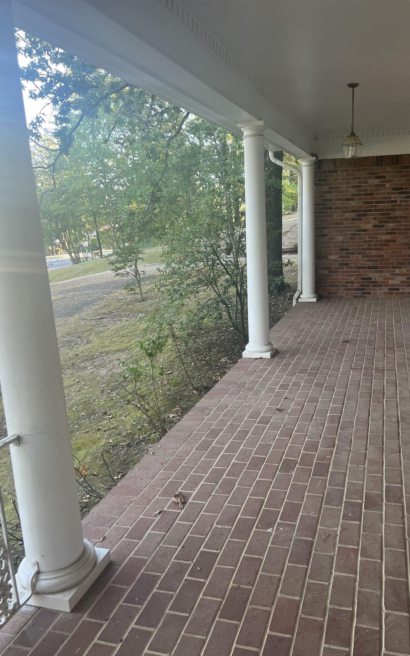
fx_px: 501
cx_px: 244
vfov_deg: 66.5
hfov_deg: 44.3
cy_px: 333
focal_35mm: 28
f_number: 1.5
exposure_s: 1/121
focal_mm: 5.7
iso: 100
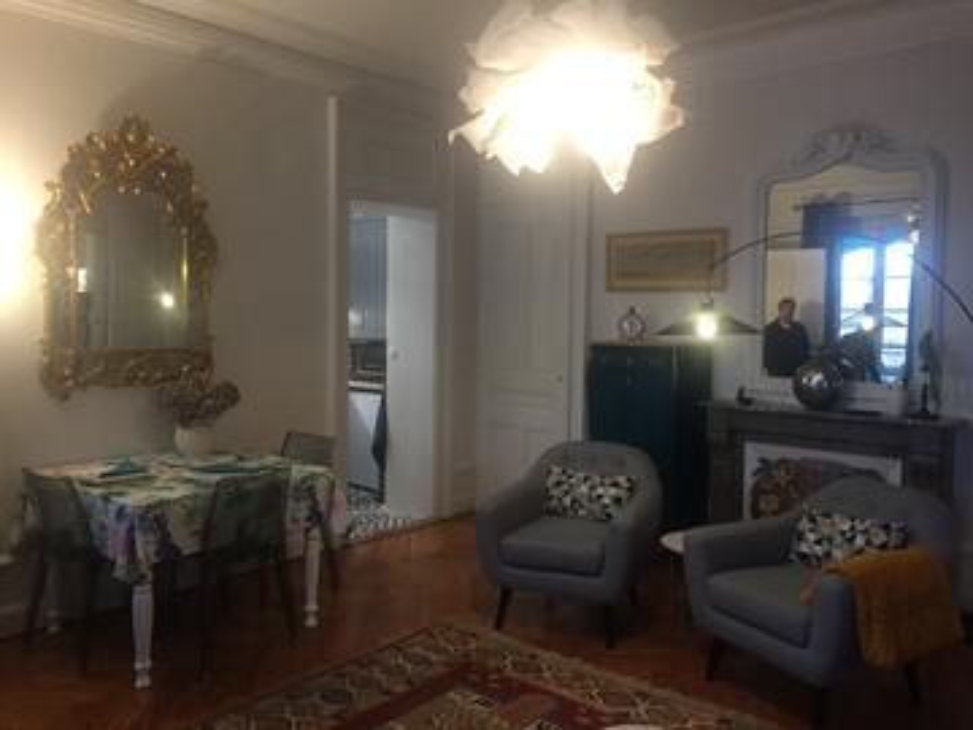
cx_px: 486
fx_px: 815
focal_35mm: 29
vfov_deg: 48.2
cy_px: 365
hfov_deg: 61.7
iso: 200
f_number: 2.2
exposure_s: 1/33
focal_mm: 4.15
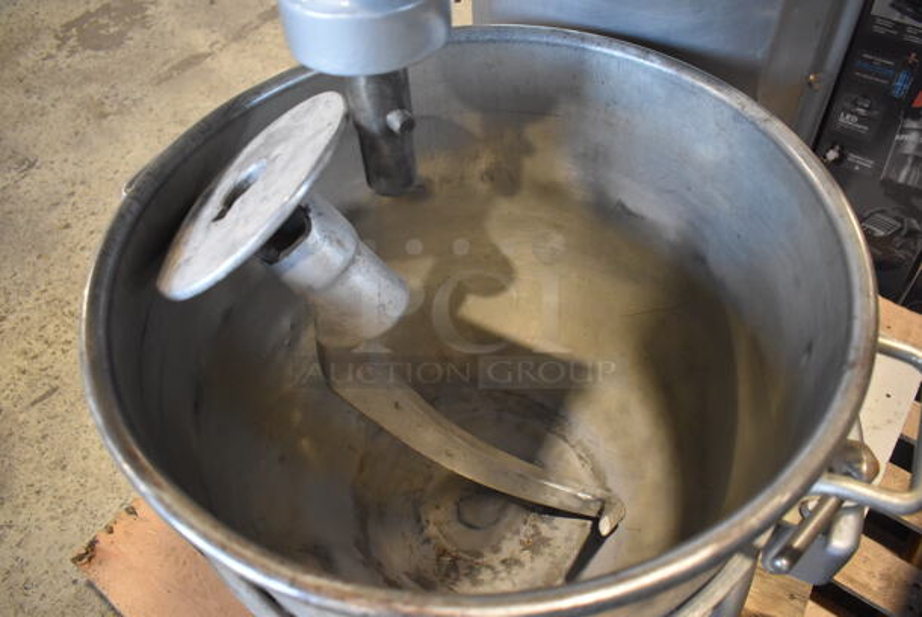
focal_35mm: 27
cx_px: 461
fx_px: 692
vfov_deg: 48.0
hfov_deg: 67.3
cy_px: 308
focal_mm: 18
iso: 2200
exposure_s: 1/125
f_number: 3.5
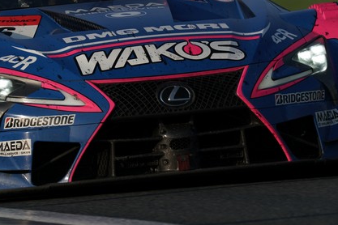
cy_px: 32
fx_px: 9717
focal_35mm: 1035
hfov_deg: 2.0
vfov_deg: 1.3
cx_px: 139
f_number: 8
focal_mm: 600
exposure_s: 1/800
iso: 200
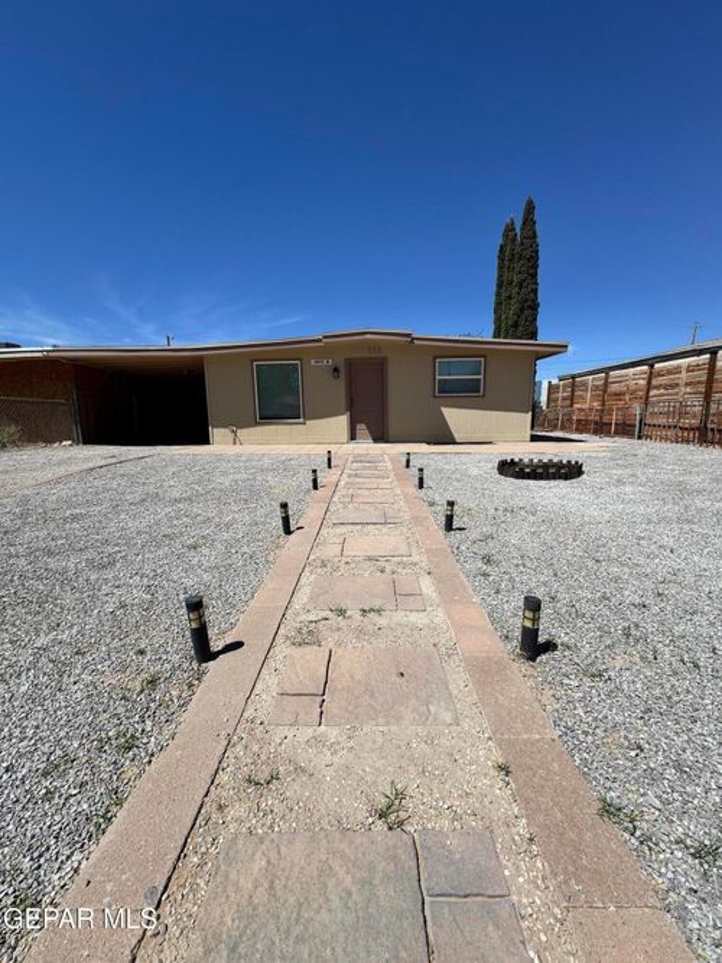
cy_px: 482
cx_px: 361
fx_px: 389
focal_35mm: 14
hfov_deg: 85.7
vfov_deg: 102.1
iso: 50
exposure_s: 1/3717
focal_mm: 2.22
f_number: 2.2
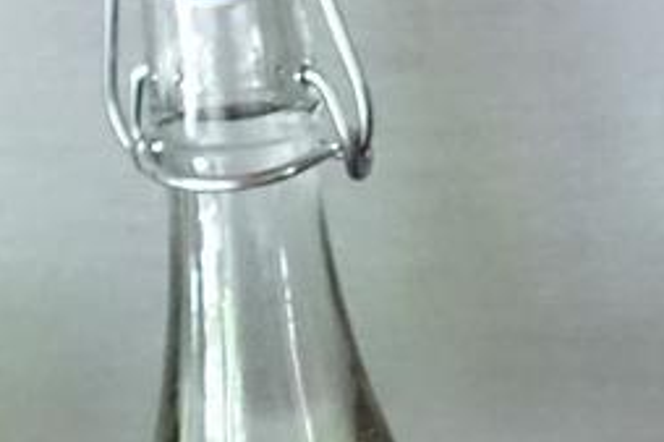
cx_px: 884
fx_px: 5622
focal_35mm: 305
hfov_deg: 6.7
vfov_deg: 4.4
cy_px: 1182
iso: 3200
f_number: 2.8
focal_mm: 15.94
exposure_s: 1/80
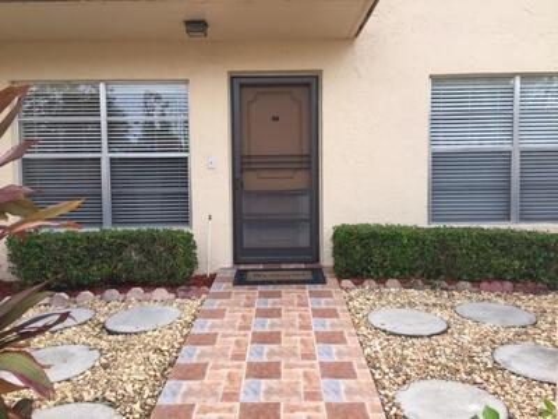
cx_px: 279
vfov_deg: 48.2
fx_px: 467
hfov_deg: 61.7
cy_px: 210
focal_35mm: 29
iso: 32
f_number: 2.2
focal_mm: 4.15
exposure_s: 1/590
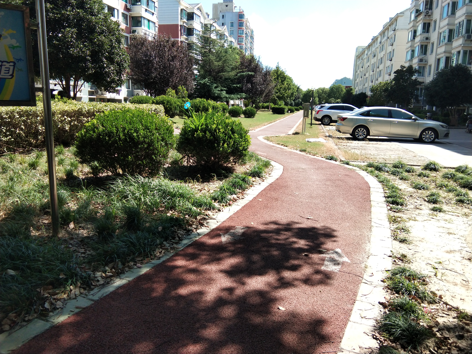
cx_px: 236
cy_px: 177
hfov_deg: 58.4
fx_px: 423
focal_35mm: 31
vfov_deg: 45.4
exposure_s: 1/464
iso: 50
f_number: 2.2
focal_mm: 3.69
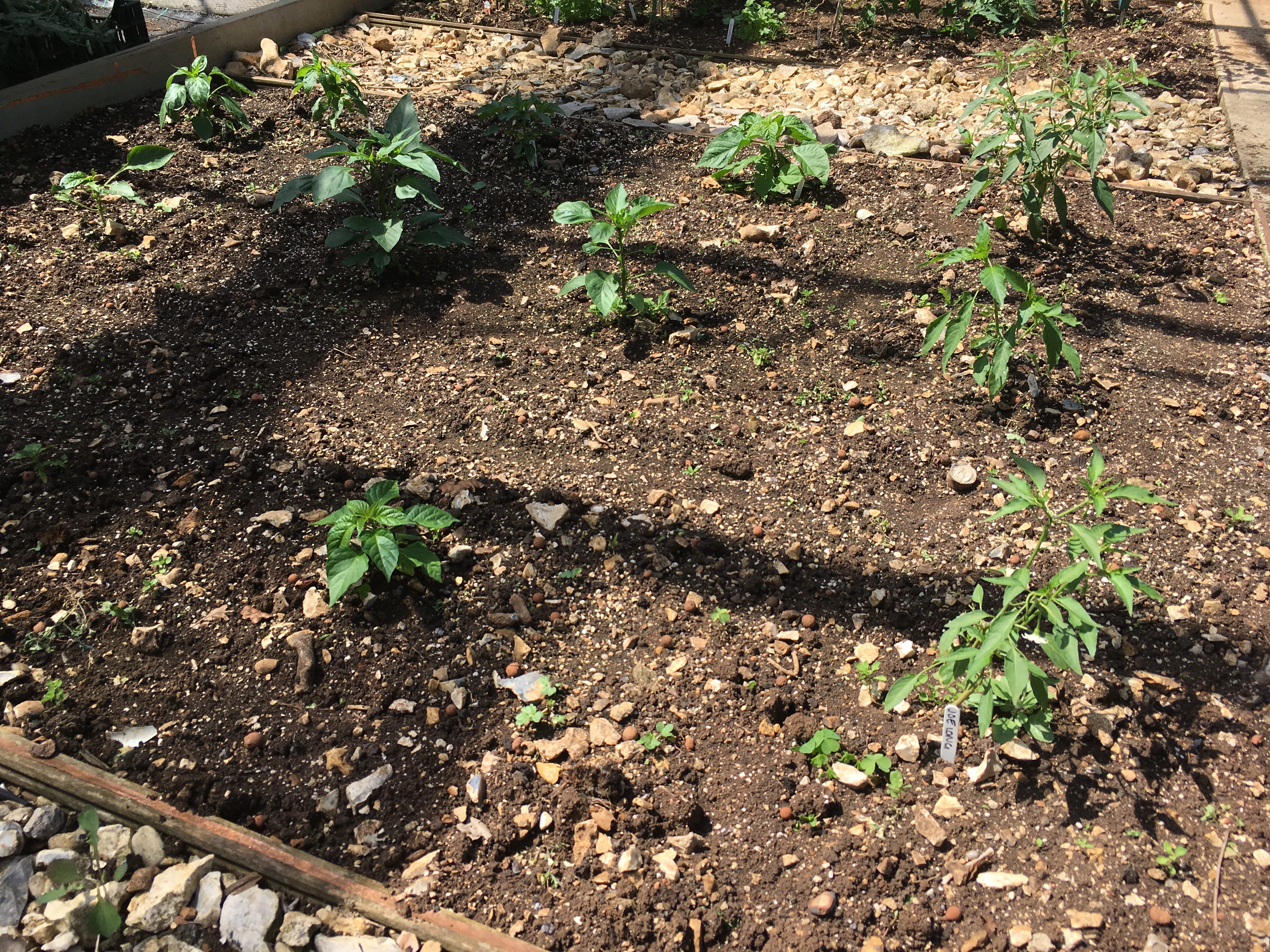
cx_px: 635
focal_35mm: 29
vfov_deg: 48.2
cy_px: 476
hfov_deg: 61.7
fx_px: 1064
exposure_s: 1/1326
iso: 25
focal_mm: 4.15
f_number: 2.2
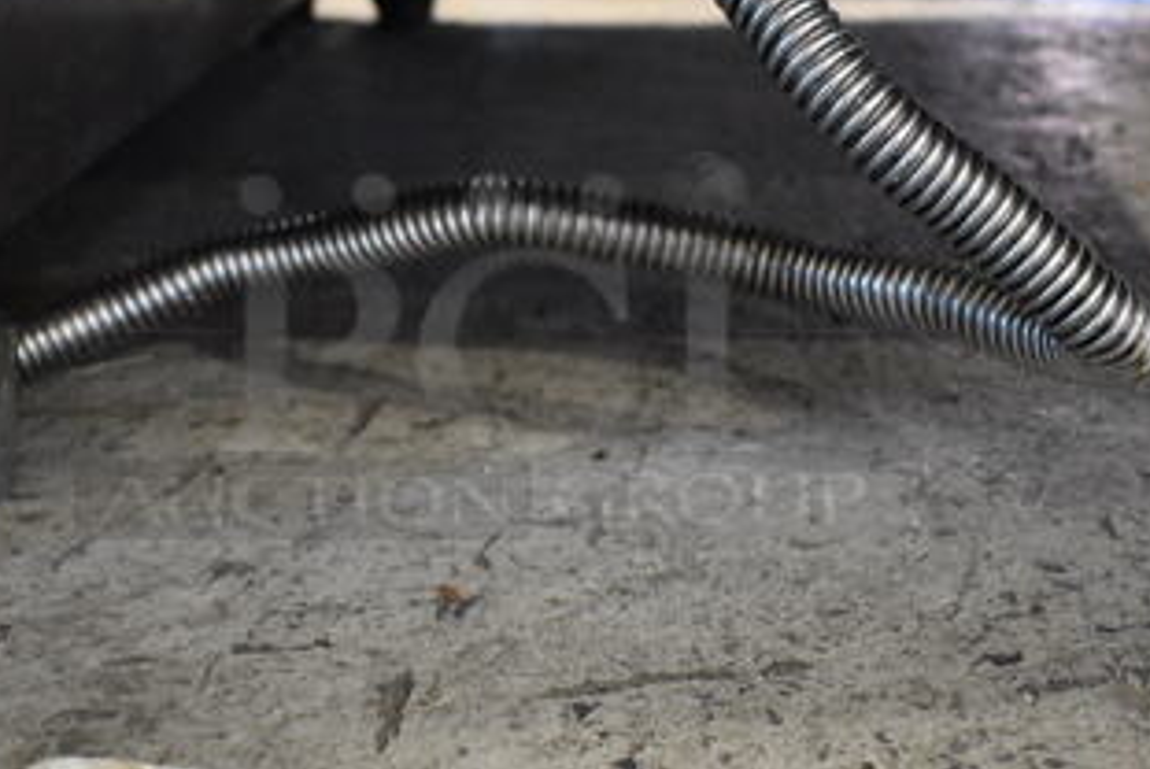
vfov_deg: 25.6
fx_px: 1695
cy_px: 344
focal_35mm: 53
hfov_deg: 37.4
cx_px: 488
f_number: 3.5
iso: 3200
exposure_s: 1/125
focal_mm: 18
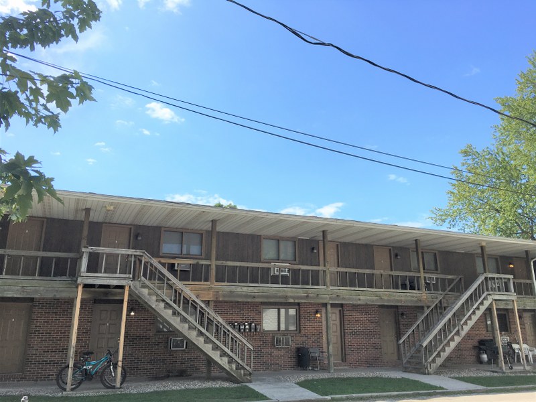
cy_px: 201
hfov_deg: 61.7
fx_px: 449
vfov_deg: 48.2
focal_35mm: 29
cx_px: 268
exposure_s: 1/1054
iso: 25
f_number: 2.2
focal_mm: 4.15
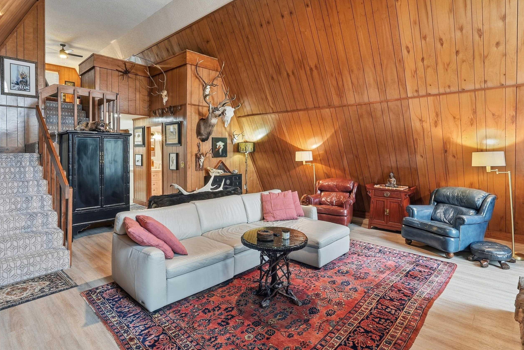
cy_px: 156
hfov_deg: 86.8
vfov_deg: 64.5
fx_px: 277
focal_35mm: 19
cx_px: 249
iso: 250
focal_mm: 16
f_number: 9
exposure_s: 1/13
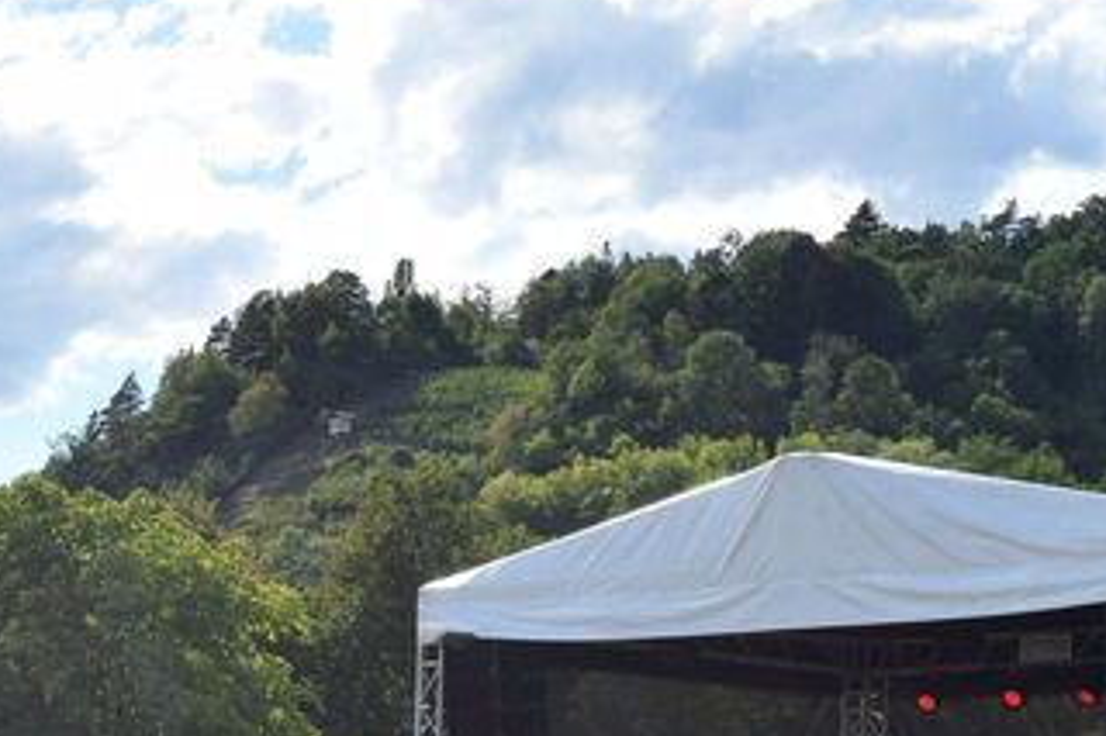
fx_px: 3886
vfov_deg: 10.6
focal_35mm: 127
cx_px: 156
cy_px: 988
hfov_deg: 16.0
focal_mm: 27
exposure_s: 1/400
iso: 200
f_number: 10
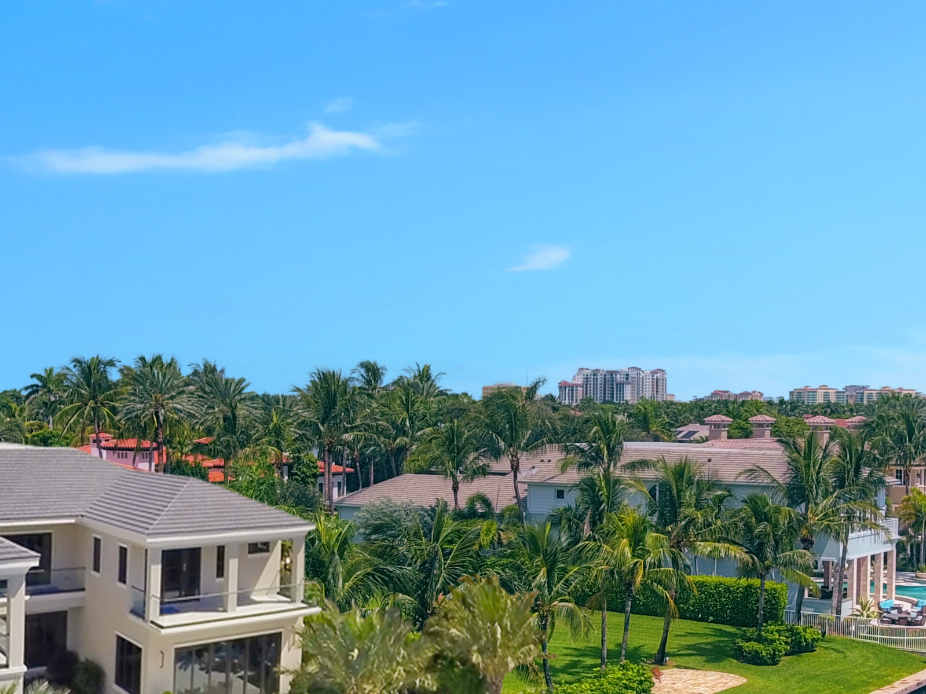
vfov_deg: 28.7
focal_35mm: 50
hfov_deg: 38.0
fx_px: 1337
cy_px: 515
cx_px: 574
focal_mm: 3.6
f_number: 2.8
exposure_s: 1/1395
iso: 100
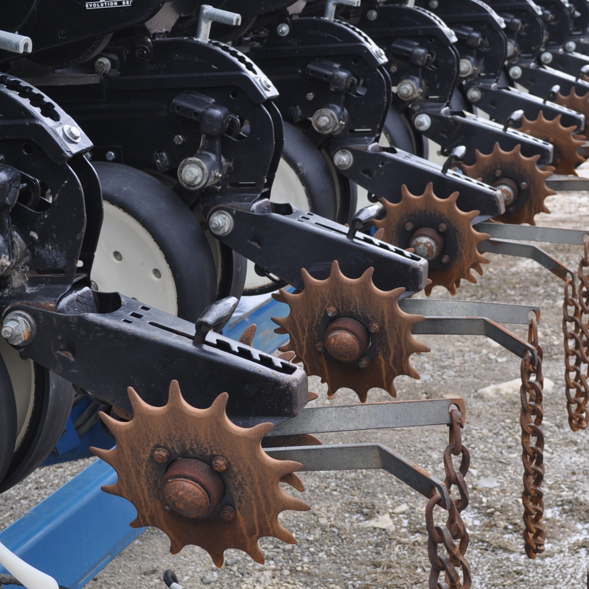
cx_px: 231
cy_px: 361
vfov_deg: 23.6
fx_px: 1405
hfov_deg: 23.6
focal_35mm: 73
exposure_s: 1/160
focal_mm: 30
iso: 200
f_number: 6.3
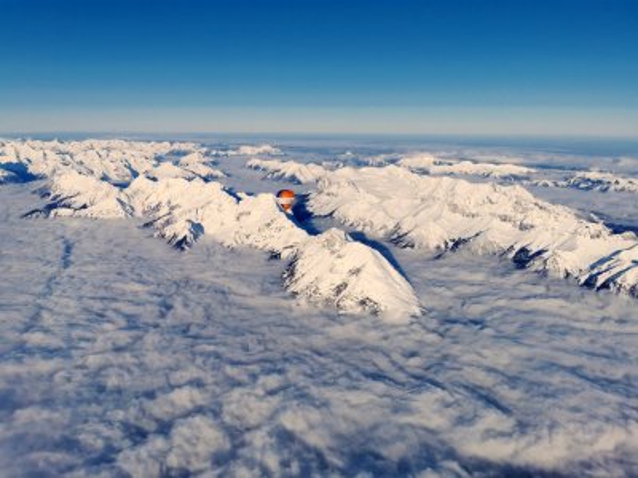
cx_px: 319
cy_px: 239
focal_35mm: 27
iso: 50
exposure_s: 1/11236
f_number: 1.6
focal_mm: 5.56
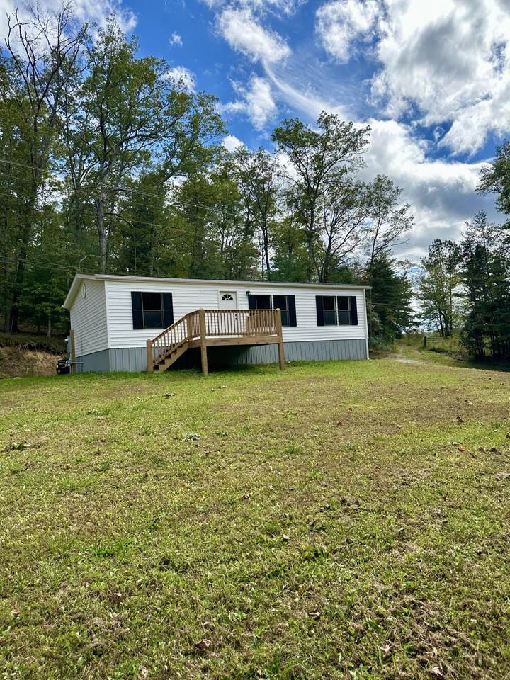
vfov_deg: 71.6
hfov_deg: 56.8
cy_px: 340
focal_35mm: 24
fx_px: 471
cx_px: 255
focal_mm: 6.86
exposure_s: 1/3058
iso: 80
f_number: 1.78
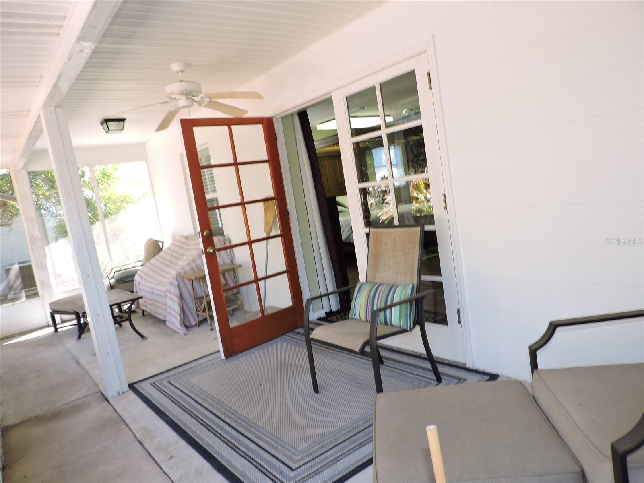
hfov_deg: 71.6
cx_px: 322
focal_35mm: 24
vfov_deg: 56.8
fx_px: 446
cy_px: 242
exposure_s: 1/40
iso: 180
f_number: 3
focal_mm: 4.3
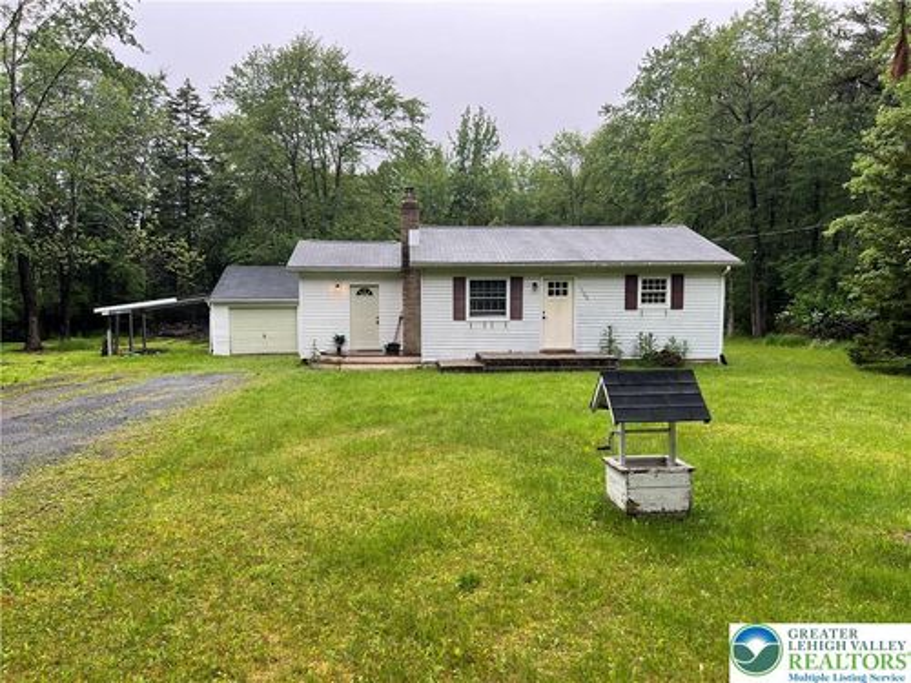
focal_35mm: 26
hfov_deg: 67.3
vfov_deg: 53.1
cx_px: 456
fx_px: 684
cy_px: 342
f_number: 1.5
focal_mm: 5.7
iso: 50
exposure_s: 1/552
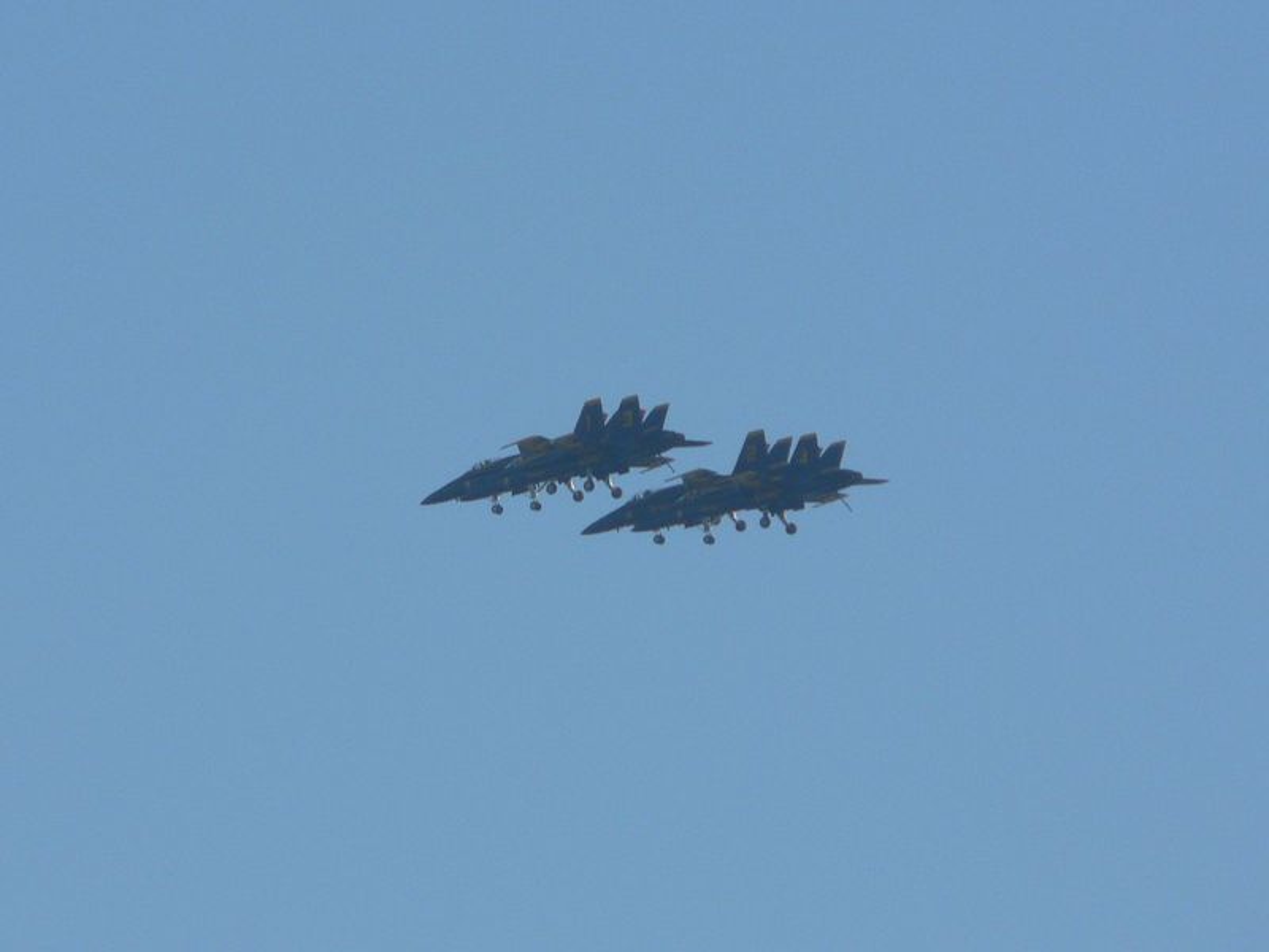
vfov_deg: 3.4
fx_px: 15837
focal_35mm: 432
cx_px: 634
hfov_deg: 4.6
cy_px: 476
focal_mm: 72
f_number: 5.6
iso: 80
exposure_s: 1/500
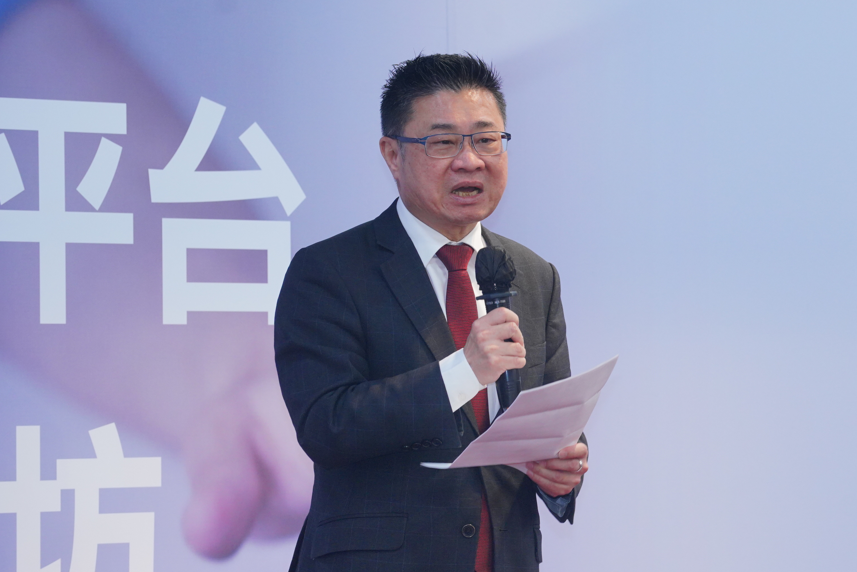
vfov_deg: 5.2
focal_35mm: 266
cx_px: 722
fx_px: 6333
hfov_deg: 7.7
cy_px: 296
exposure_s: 1/160
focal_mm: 157
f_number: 5.6
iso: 1600
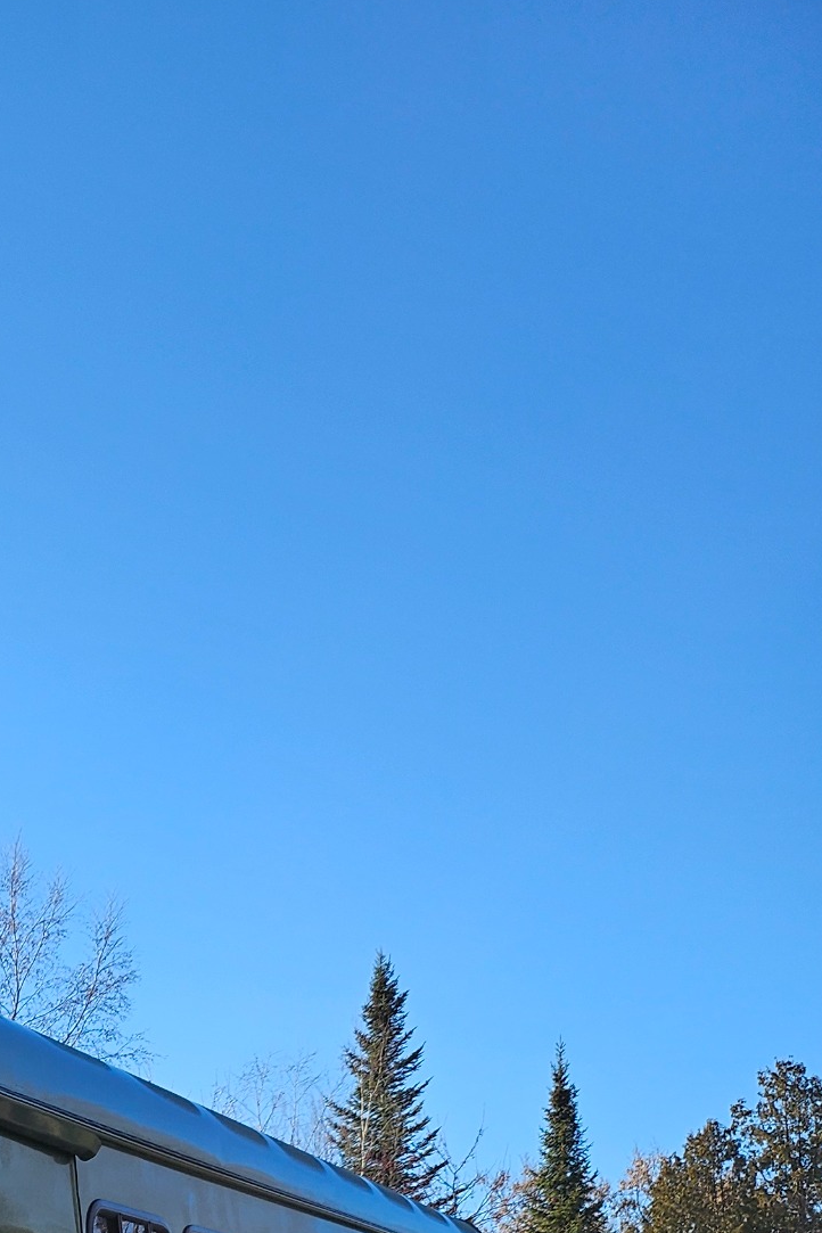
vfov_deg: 30.4
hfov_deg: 20.8
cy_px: 1354
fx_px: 2021
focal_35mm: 59
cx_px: -263
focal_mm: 5
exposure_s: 1/2151
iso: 50
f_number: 1.8
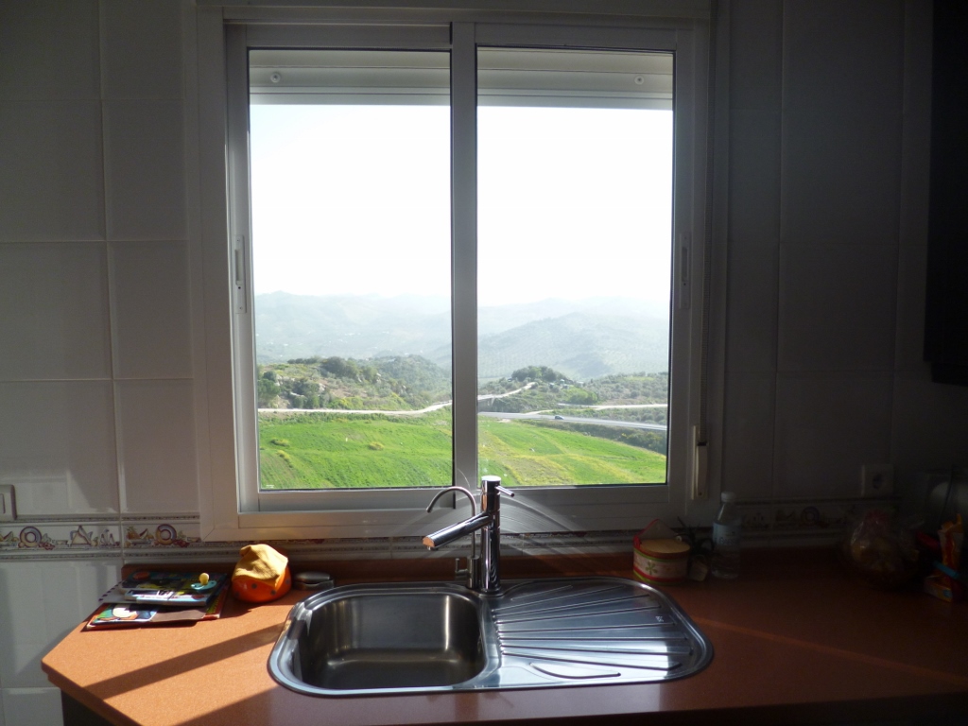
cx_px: 484
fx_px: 671
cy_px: 363
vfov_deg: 56.8
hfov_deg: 71.6
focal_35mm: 24
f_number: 2.5
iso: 100
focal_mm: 4.3
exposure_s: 1/500
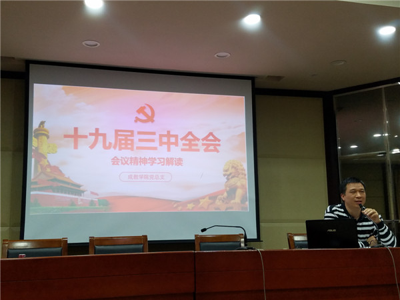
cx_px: 200
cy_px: 150
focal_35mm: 26
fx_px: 300
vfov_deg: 53.1
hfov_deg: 67.3
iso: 100
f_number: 1.7
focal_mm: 4.2
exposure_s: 1/60
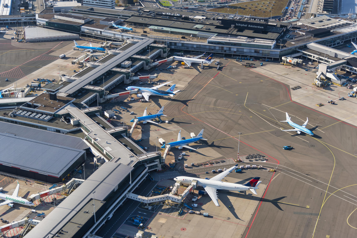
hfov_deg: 36.2
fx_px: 546
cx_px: 178
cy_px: 119
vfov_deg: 24.6
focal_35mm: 55
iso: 220
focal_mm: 55
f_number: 4
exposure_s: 1/2000
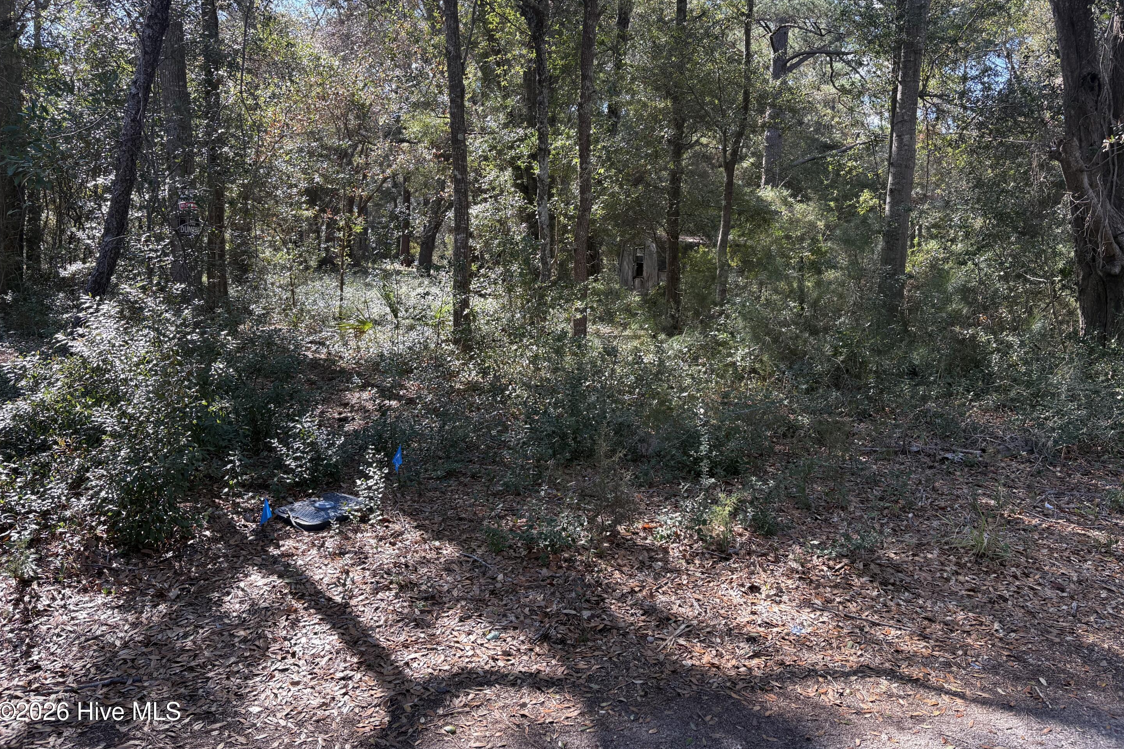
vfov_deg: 46.2
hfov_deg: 65.5
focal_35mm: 28
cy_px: 315
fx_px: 874
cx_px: 577
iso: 64
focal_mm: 5.96
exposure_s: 1/419
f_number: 1.6
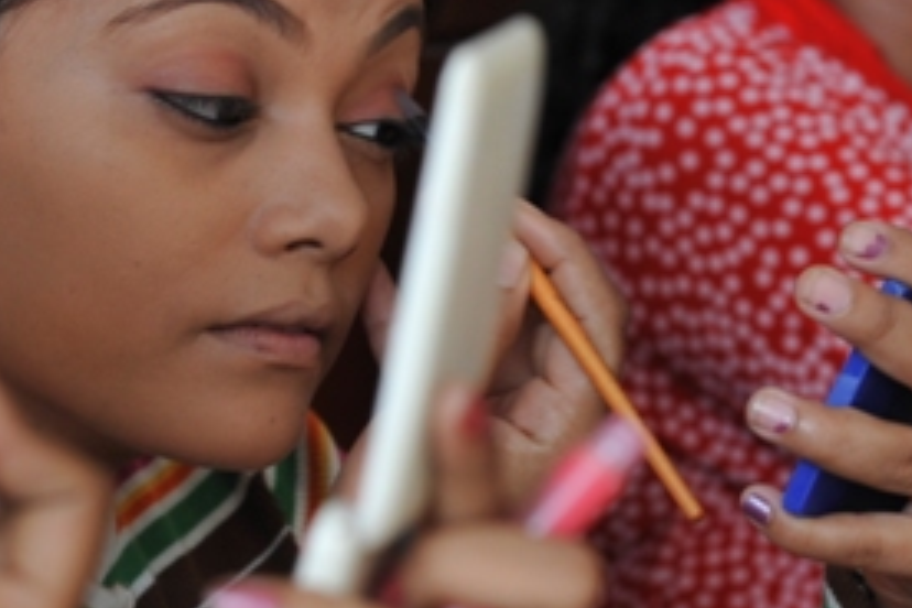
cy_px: 345
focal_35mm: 310
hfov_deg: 6.6
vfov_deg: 4.4
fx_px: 7853
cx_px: 631
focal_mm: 95
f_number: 4.5
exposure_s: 1/30
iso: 200
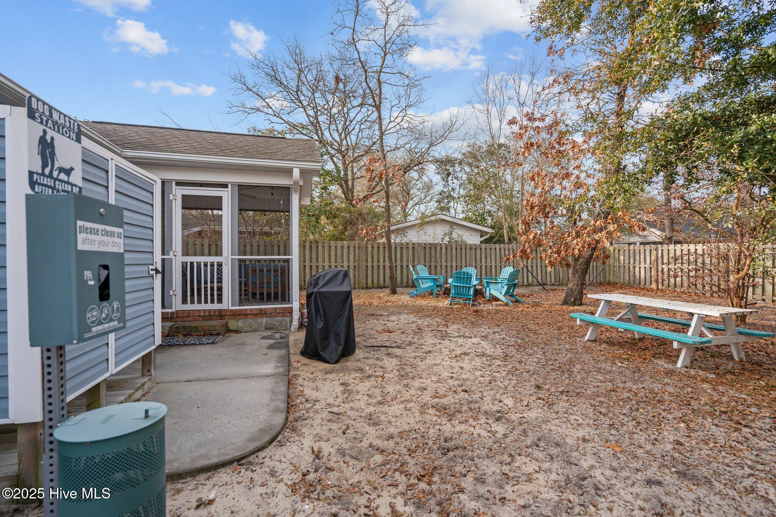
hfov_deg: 96.7
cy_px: 258
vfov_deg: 73.7
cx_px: 388
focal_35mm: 16
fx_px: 345
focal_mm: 16
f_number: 4
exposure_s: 1/800
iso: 320
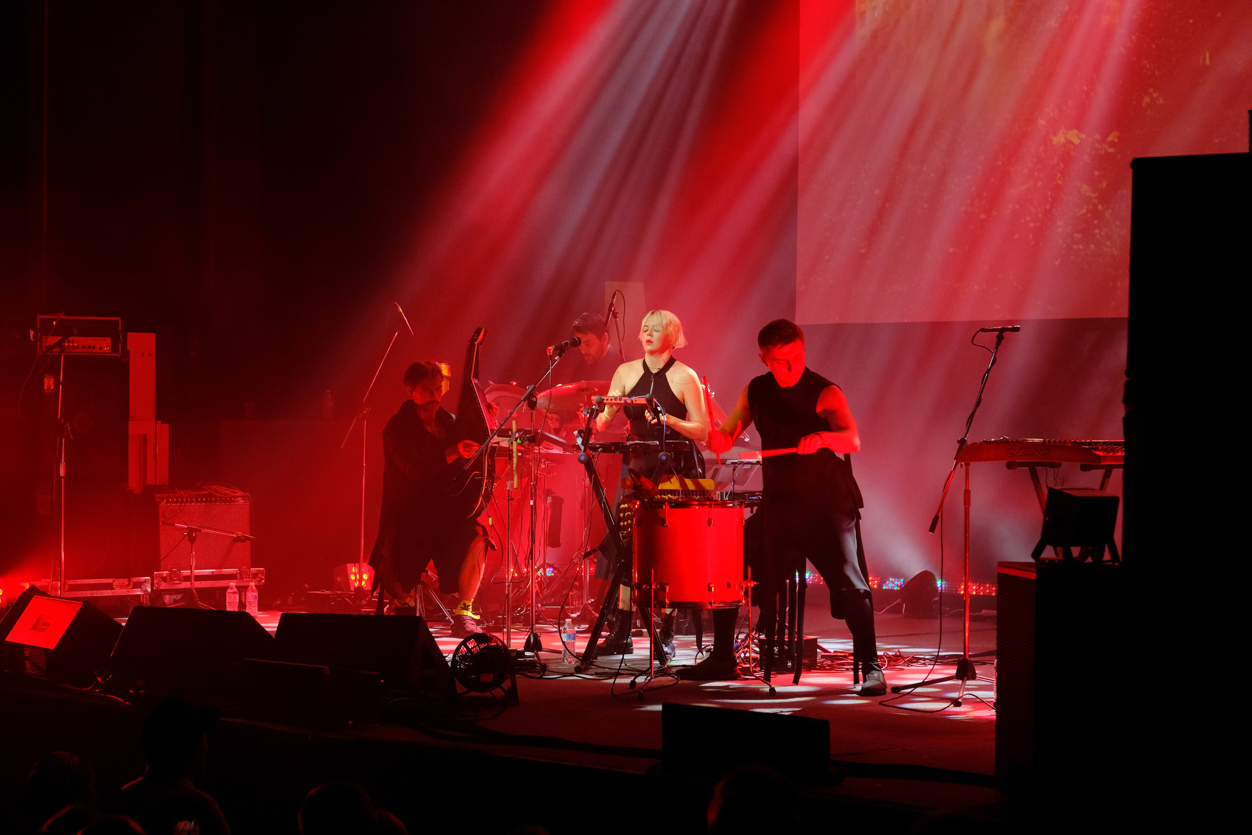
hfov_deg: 24.2
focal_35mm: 84
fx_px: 2921
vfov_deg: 16.3
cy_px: 418
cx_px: 626
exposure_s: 1/125
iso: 1600
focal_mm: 56
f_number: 3.2
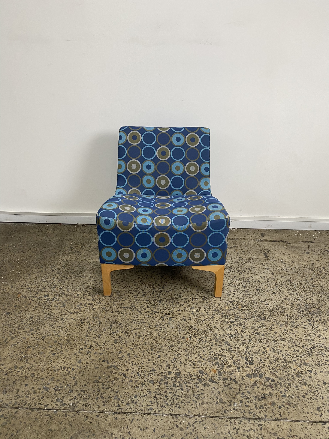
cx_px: 164
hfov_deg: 53.1
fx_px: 329
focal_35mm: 26
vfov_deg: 67.3
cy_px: 220
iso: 100
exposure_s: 1/50
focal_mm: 4.25
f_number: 1.8
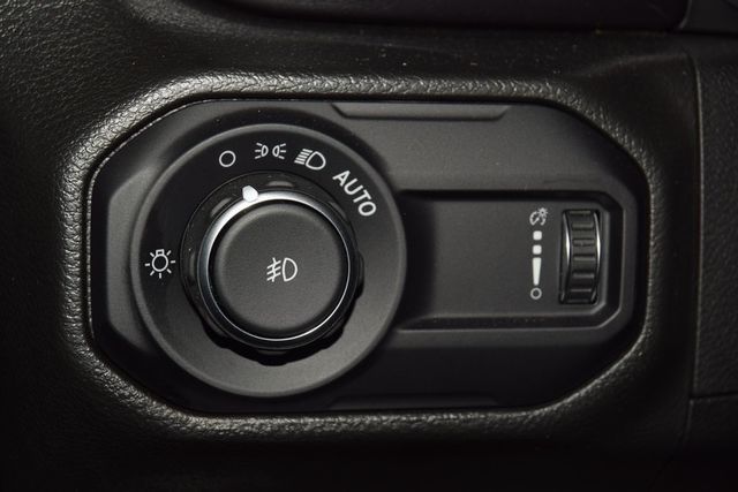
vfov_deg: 13.0
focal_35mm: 105
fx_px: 2153
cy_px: 246
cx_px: 369
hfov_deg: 19.5
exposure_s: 1/125
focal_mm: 70
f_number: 8
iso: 100
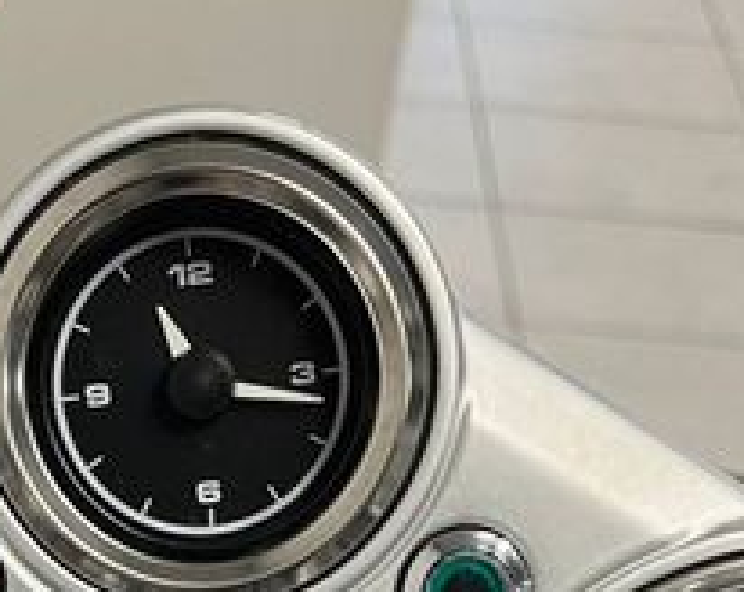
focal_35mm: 79
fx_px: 1736
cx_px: 123
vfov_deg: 17.6
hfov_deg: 23.7
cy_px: 852
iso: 100
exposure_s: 1/50
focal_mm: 5.1
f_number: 1.6
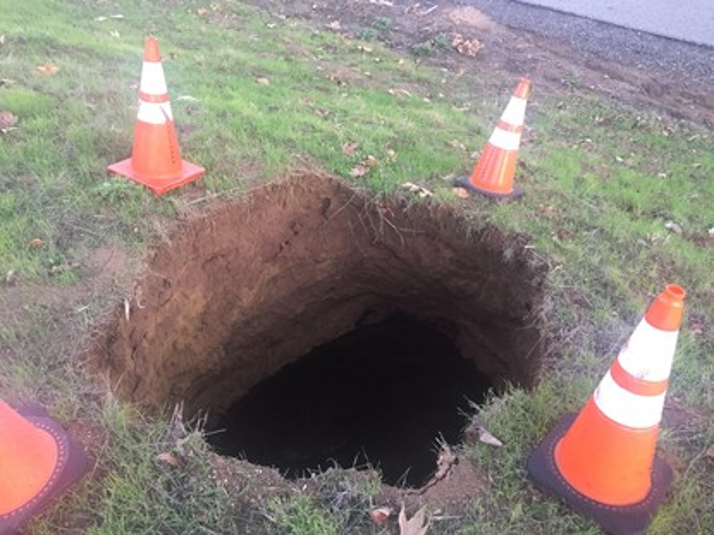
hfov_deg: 61.7
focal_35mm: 29
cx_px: 357
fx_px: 598
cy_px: 268
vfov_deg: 48.2
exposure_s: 1/30
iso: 200
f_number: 2.2
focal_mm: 4.15
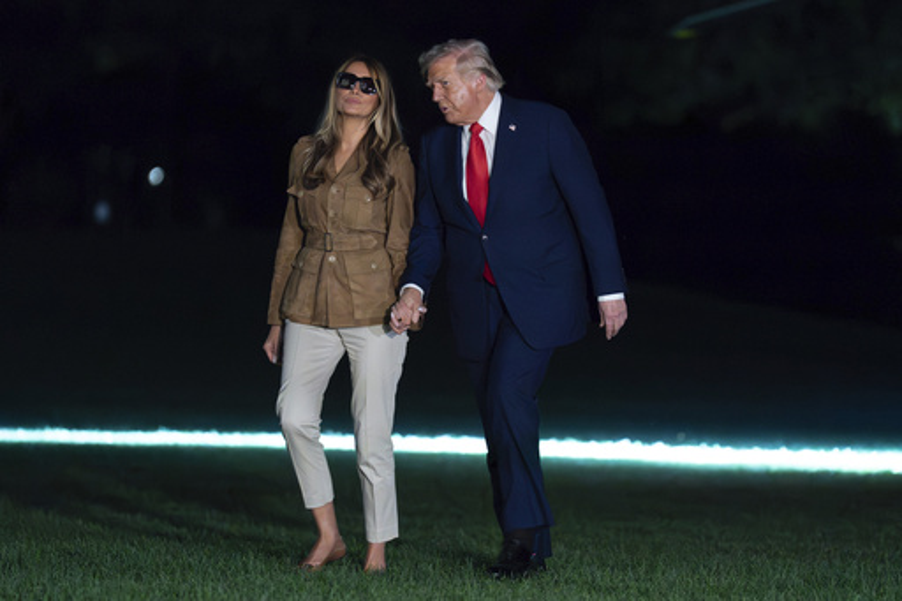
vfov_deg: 6.9
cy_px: 300
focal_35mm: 200
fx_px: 5009
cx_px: 451
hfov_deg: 10.3
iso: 10000
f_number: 3.2
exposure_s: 1/200
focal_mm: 200
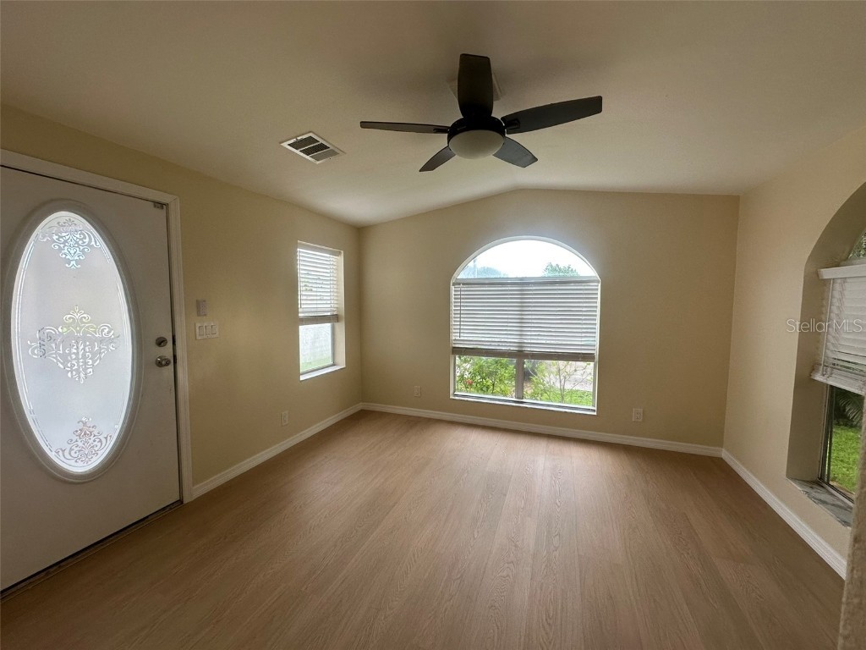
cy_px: 325
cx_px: 433
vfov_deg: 85.7
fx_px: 350
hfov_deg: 102.1
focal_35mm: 14
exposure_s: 1/120
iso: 80
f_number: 2.2
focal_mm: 2.22
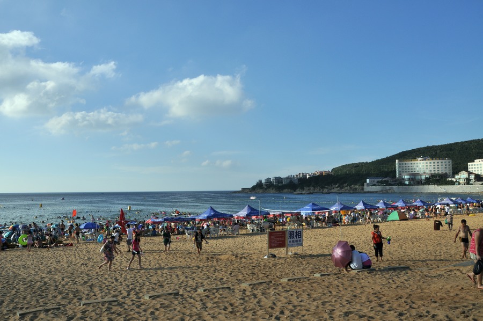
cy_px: 160
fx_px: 422
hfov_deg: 59.5
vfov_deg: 41.6
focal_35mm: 32
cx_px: 242
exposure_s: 1/500
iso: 200
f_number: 11
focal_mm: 21
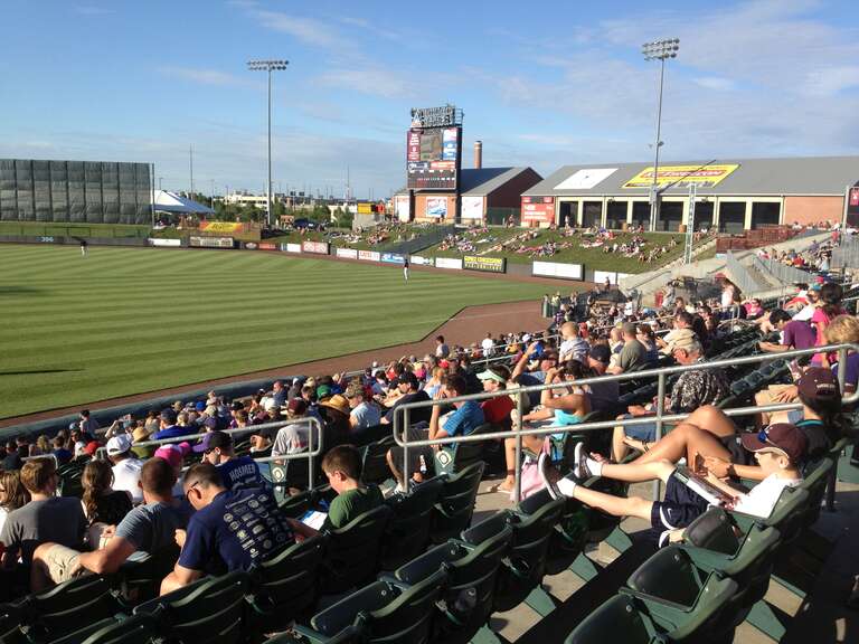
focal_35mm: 35
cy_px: 322
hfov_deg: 52.6
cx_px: 430
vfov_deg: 40.7
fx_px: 869
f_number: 2.4
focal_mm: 4.28
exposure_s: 1/1175
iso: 50
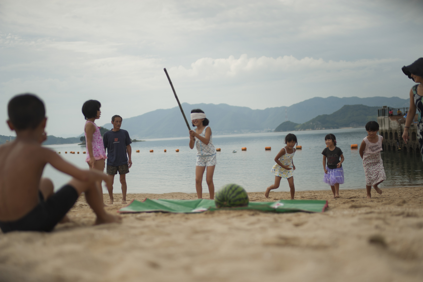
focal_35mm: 35
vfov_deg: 37.9
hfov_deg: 54.4
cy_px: 141
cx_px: 212
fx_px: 411
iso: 160
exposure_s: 1/8000
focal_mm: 35
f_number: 2
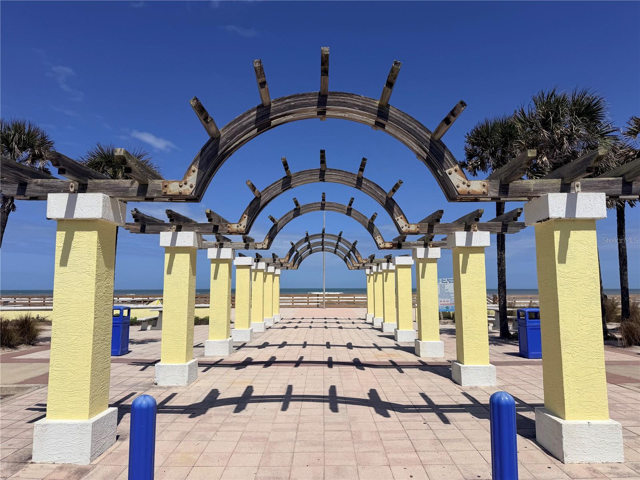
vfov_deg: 56.8
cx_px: 320
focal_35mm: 24
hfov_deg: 71.6
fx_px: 444
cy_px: 240
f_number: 1.78
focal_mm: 6.76
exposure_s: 1/14286
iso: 80
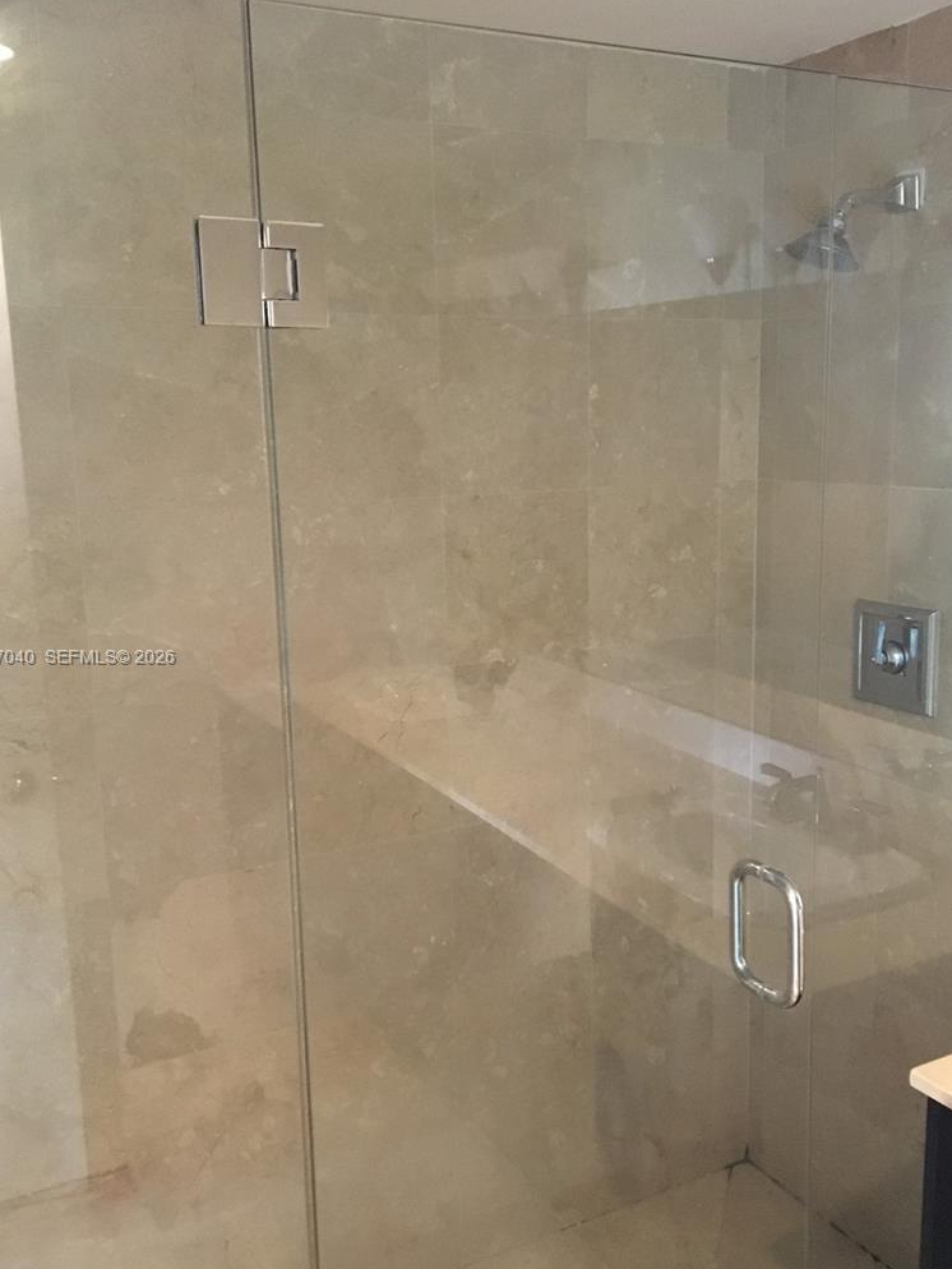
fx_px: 1283
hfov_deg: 40.7
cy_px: 659
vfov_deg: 52.6
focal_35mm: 35
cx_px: 513
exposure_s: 1/15
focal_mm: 4.15
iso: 320
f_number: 2.2
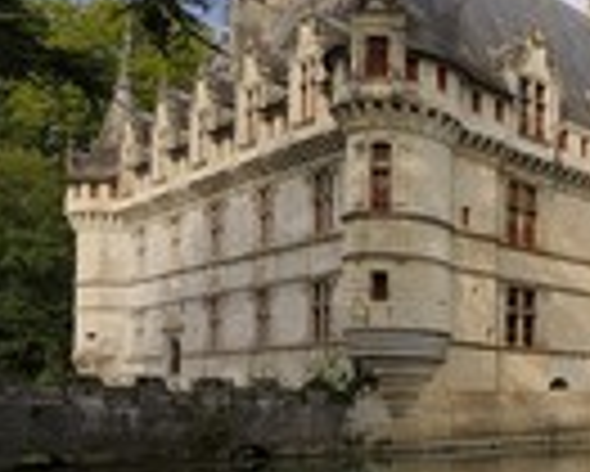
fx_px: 734
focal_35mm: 42
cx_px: 752
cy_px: 387
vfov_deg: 34.5
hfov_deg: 33.2
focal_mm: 14
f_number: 13
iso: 200
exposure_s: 1/160
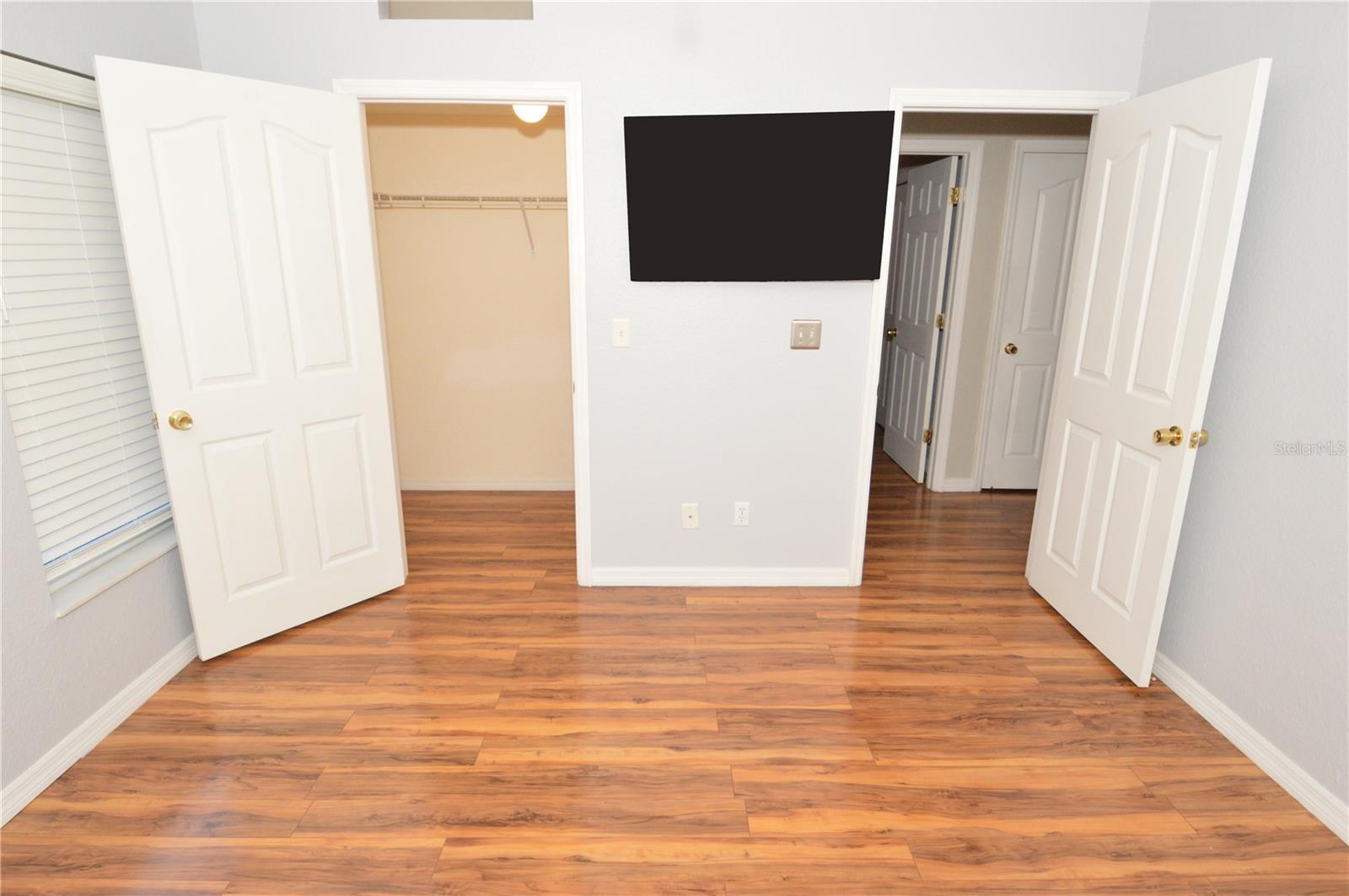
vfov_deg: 67.3
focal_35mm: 18
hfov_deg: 90.1
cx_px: 674
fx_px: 674
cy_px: 448
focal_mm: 12
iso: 1600
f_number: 10
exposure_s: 1/80
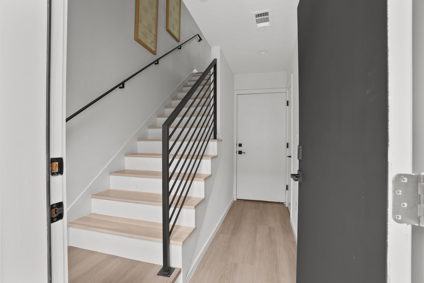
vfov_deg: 73.8
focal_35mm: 16
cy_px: 142
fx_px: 189
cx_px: 212
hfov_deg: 96.7
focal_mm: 16
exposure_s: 1/8
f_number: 9
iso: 250
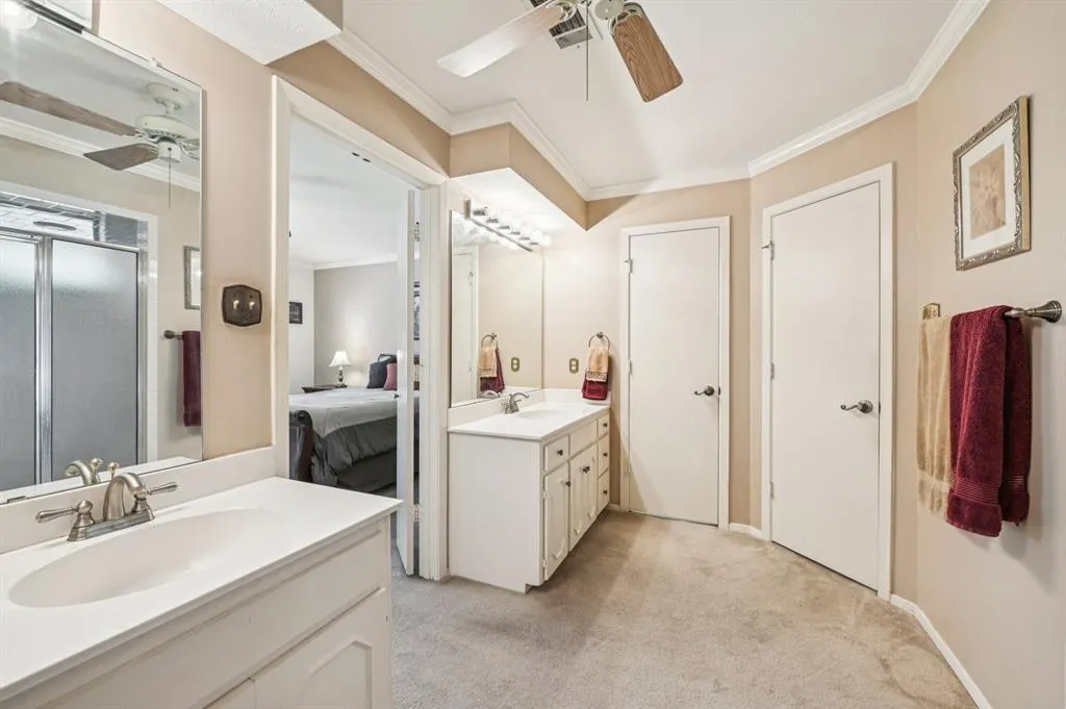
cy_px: 354
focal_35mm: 14
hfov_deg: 104.3
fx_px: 414
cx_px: 533
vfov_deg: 81.1
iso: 400
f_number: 8
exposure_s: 1/20
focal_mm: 14
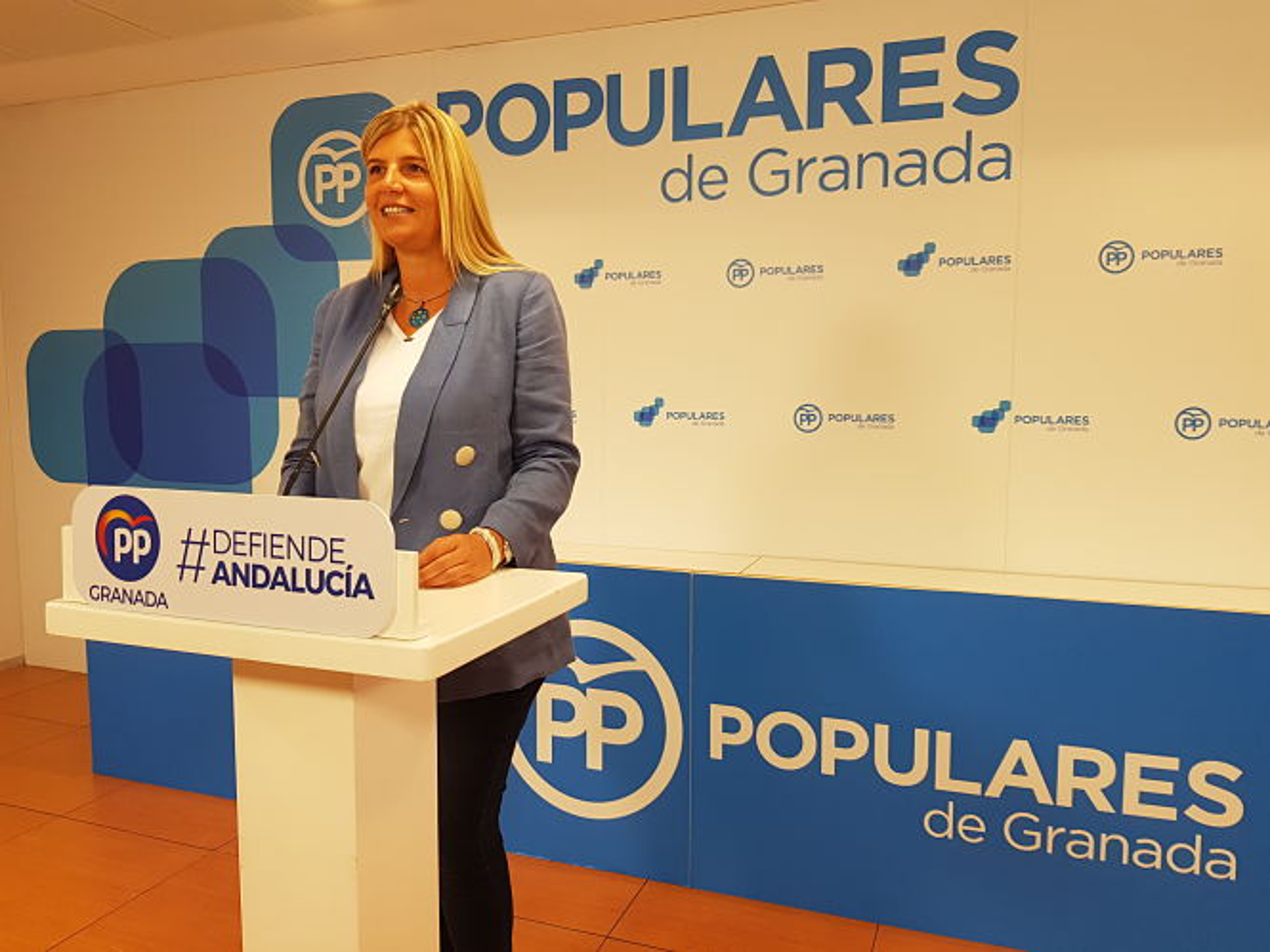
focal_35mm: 26
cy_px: 476
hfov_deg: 67.3
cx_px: 635
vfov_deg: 53.1
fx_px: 954
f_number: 1.7
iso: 80
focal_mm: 4.2
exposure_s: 1/100
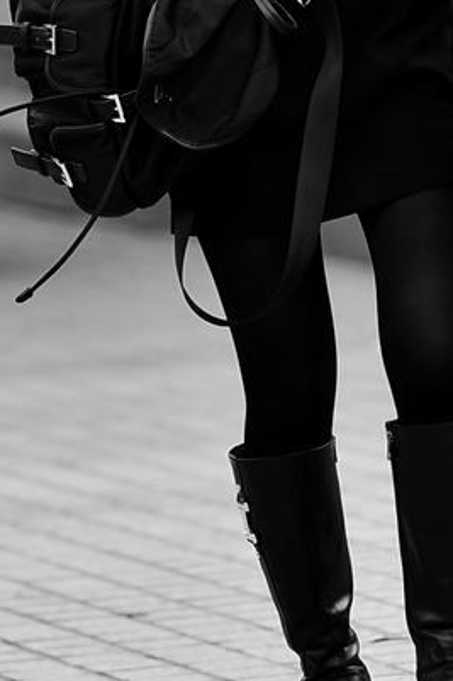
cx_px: 375
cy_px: 7
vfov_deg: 3.6
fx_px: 10729
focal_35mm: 568
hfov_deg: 2.4
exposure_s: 1/320
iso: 320
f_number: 2.8
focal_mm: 190
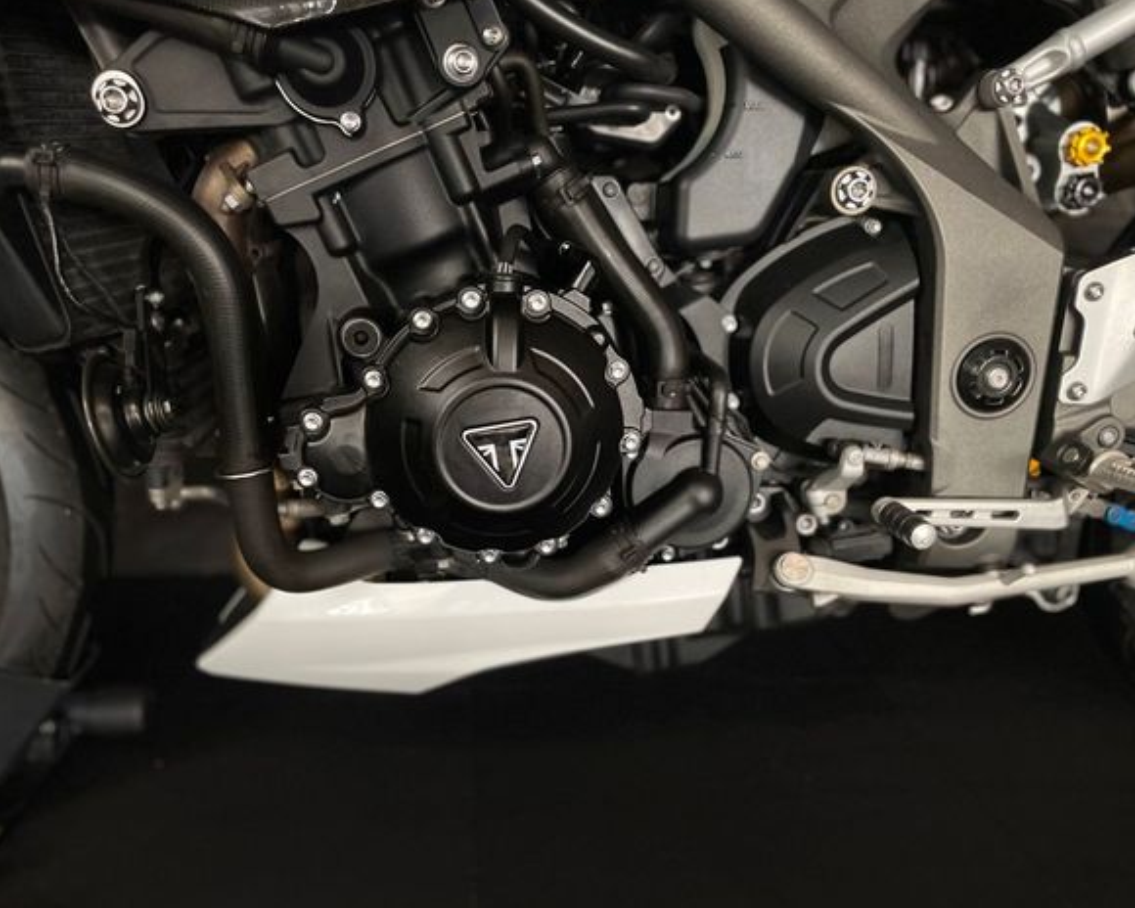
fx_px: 941
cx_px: 524
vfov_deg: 51.5
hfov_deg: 62.1
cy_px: 460
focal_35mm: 28
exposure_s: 1/50
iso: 64
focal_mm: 4.2
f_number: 1.6
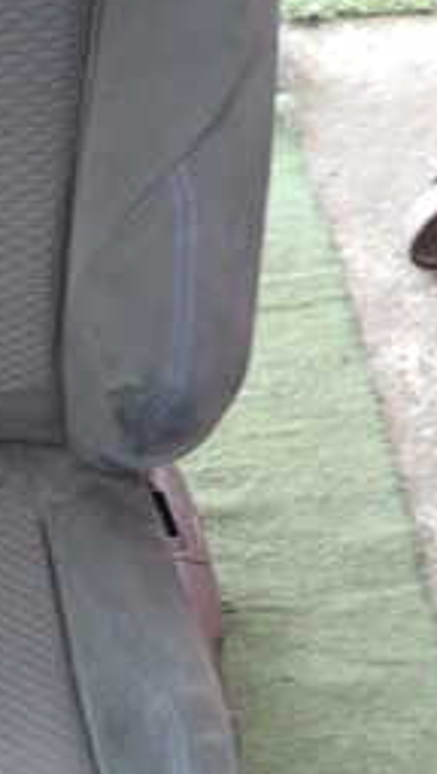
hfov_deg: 18.0
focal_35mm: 64
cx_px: -82
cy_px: 665
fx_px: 1314
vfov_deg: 31.6
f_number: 2
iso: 320
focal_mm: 4.5
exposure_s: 1/30
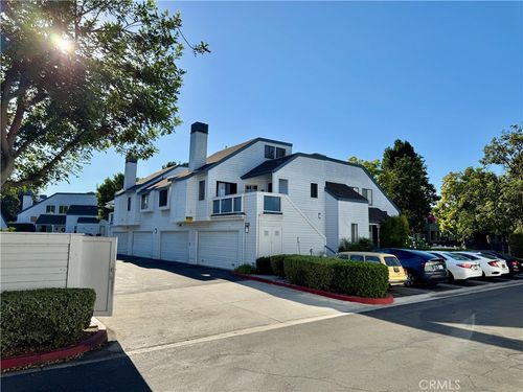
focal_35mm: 24
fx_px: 363
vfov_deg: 56.8
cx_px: 262
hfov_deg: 71.6
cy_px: 196
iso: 80
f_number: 1.78
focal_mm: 6.76
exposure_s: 1/5814
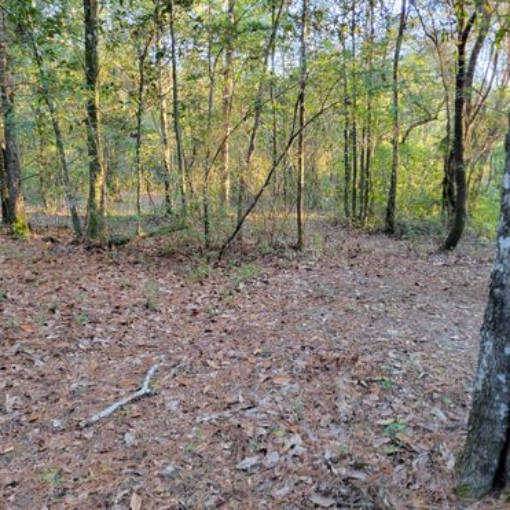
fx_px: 517
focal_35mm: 31
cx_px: 243
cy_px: 254
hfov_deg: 52.5
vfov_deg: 52.5
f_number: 1.8
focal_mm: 5.4
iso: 200
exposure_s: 1/40
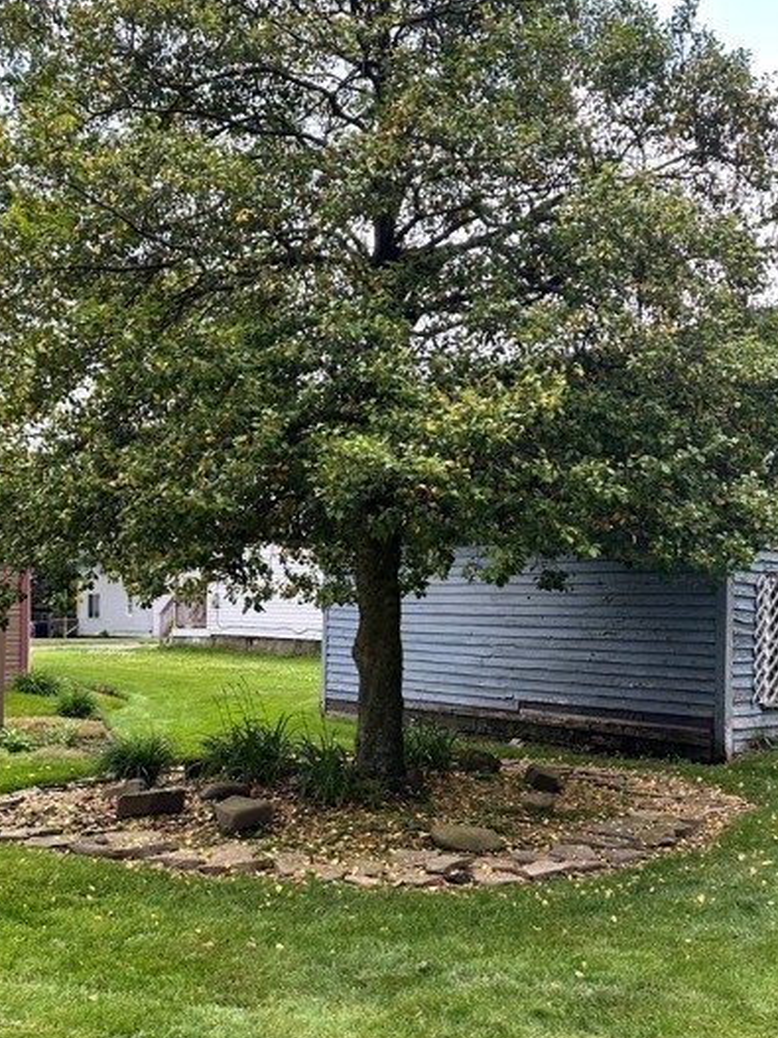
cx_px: 382
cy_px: 585
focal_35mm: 35
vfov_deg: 52.5
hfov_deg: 40.7
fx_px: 1049
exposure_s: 1/204
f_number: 1.78
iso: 80
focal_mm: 6.86
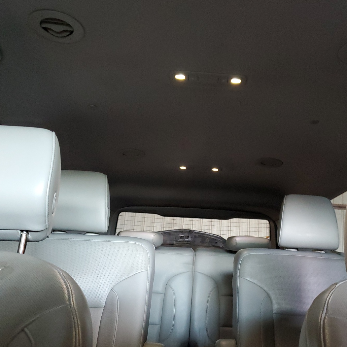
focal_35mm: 35
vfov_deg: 47.2
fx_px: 397
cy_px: 173
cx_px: 212
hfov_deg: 46.9
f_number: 1.5
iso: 329
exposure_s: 1/40
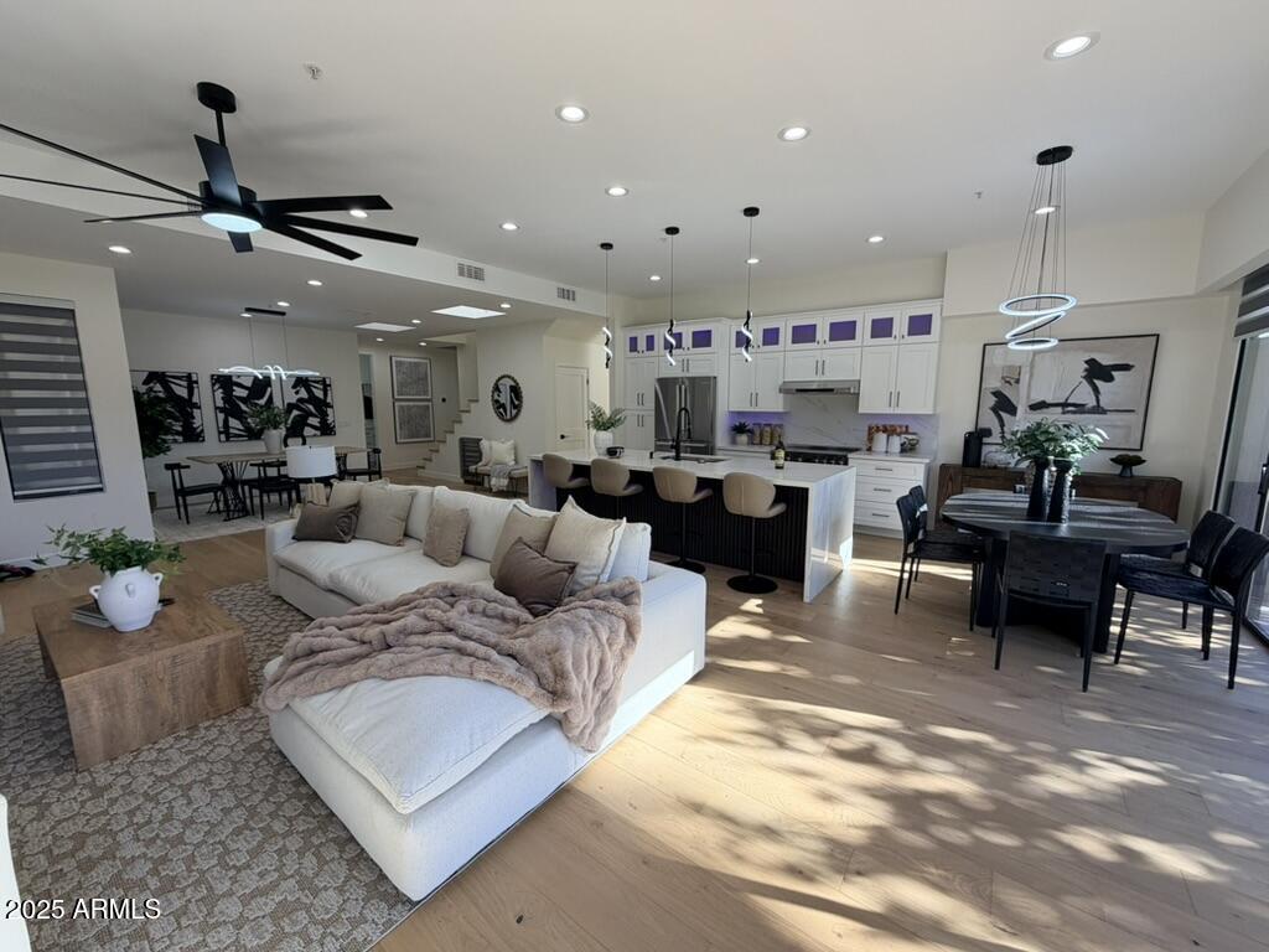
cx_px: 634
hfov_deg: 102.1
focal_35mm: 14
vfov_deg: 85.7
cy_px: 476
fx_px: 513
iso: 50
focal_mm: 2.22
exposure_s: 1/186
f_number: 2.2
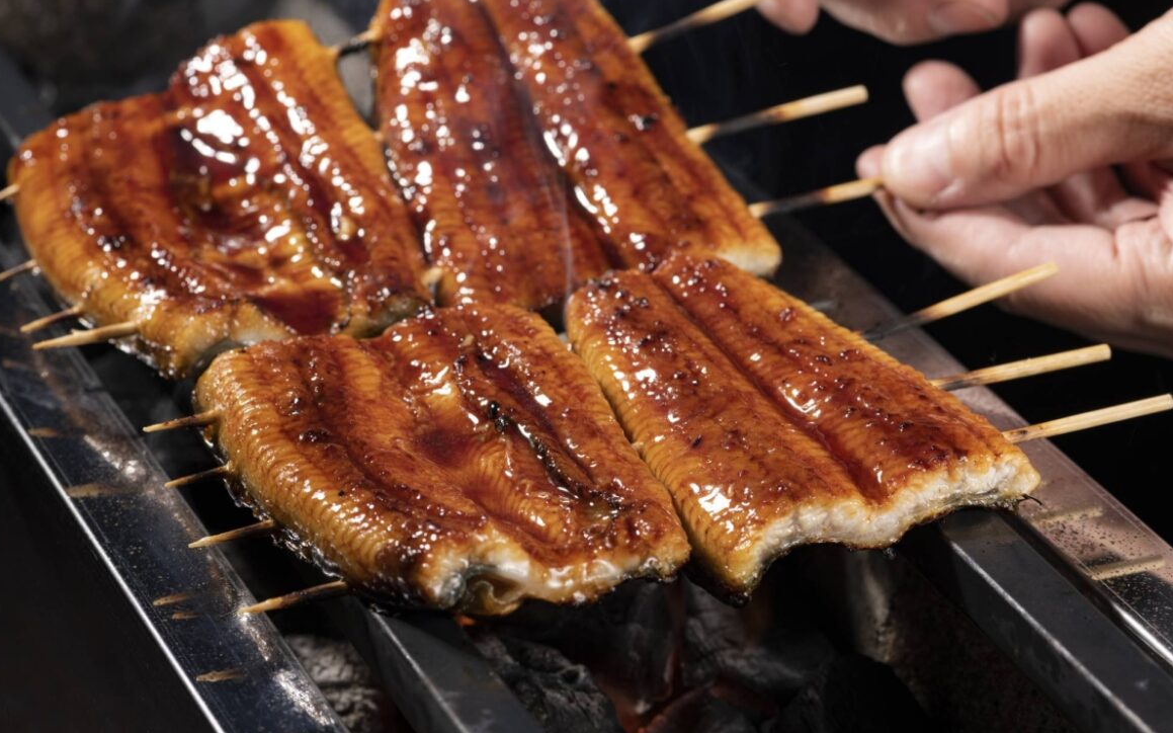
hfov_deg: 19.3
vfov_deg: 12.1
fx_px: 3452
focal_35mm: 108
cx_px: 584
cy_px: 343
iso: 200
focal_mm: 105
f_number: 11
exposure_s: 1/60
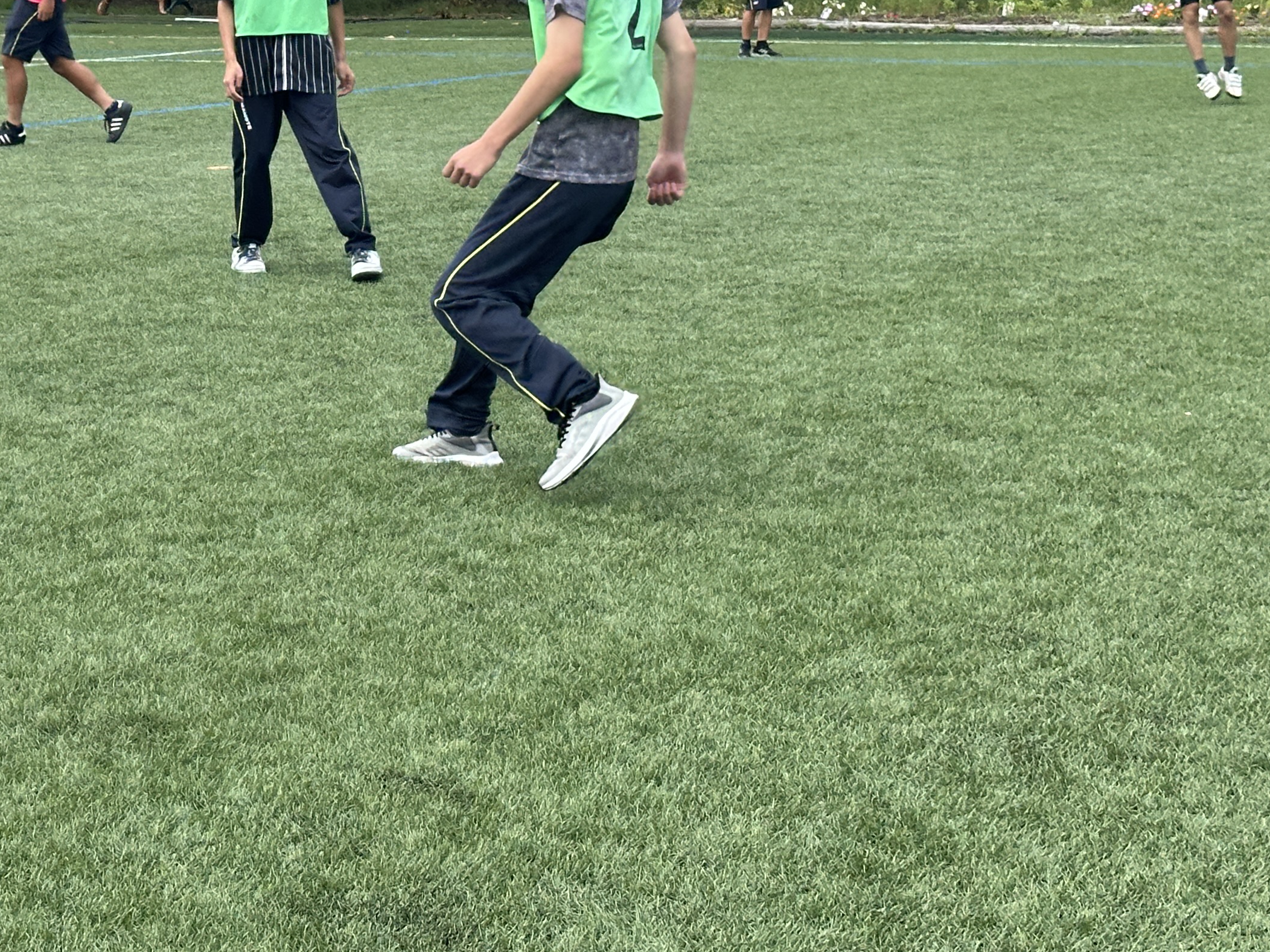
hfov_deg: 21.1
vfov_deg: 16.0
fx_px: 3375
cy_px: 192
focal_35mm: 92
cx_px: 260
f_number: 1.78
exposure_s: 1/1590
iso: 64
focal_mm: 6.86
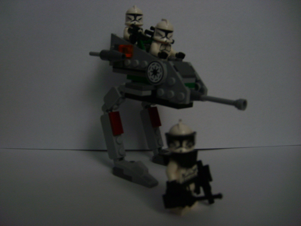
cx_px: 150
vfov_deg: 40.7
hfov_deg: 52.6
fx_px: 304
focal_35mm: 35
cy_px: 113
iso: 100
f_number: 2.8
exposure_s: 1/30
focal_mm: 5.8
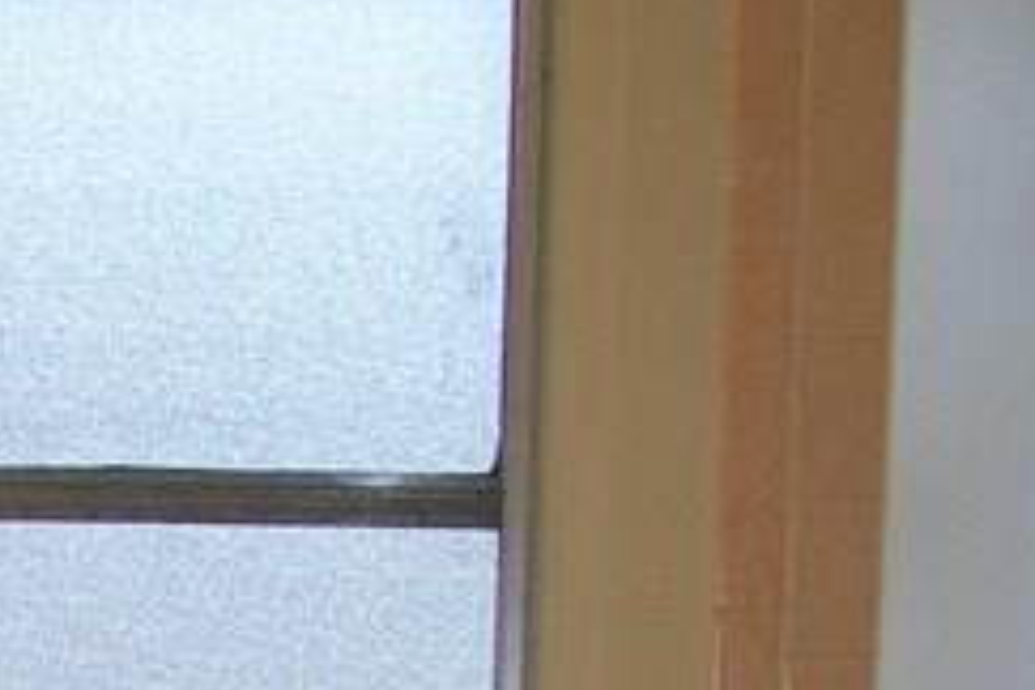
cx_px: -890
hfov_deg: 12.5
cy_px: 1346
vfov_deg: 8.7
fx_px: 4283
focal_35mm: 149
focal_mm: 6.1
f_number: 2.7
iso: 64
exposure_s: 1/60
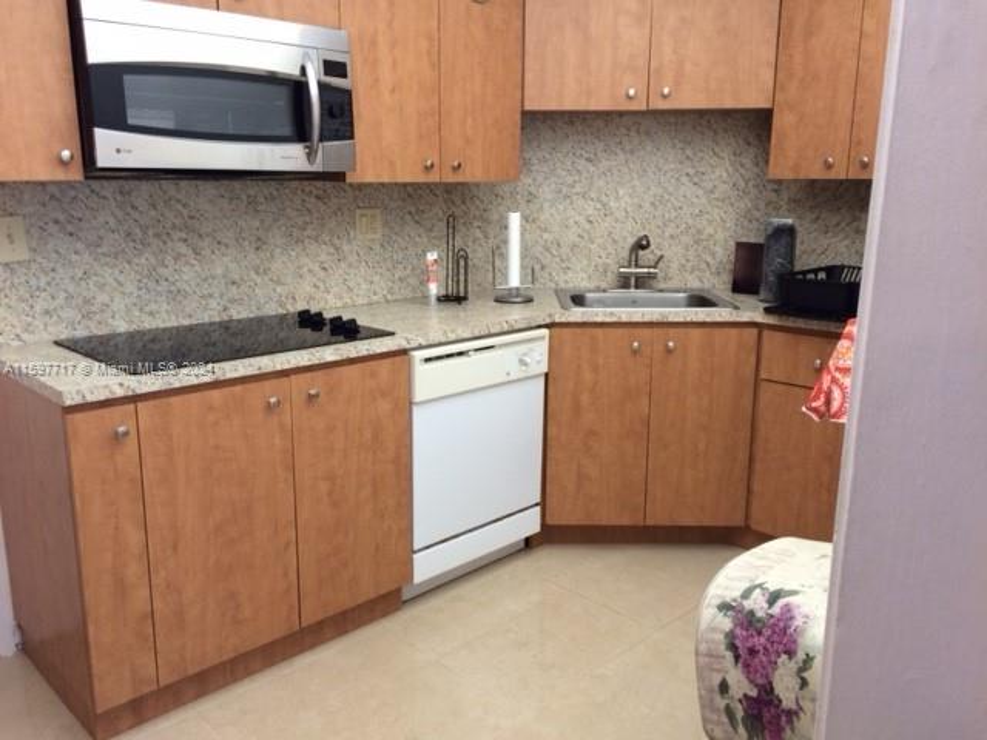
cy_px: 370
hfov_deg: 61.7
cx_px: 494
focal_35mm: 29
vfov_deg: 48.2
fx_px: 827
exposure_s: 1/30
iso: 80
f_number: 2.2
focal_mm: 4.15
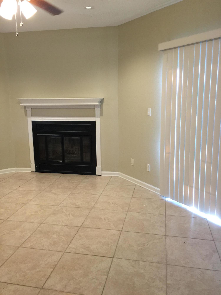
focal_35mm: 29
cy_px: 148
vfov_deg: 61.7
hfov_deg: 48.2
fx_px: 247
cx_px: 110
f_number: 2.2
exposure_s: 1/30
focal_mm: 4.15
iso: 50
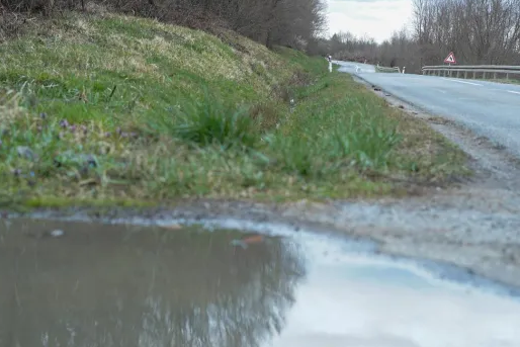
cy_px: 159
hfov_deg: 27.1
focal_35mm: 74
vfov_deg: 18.4
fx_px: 1069
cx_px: 354
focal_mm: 50
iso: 100
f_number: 3.5
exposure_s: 1/160
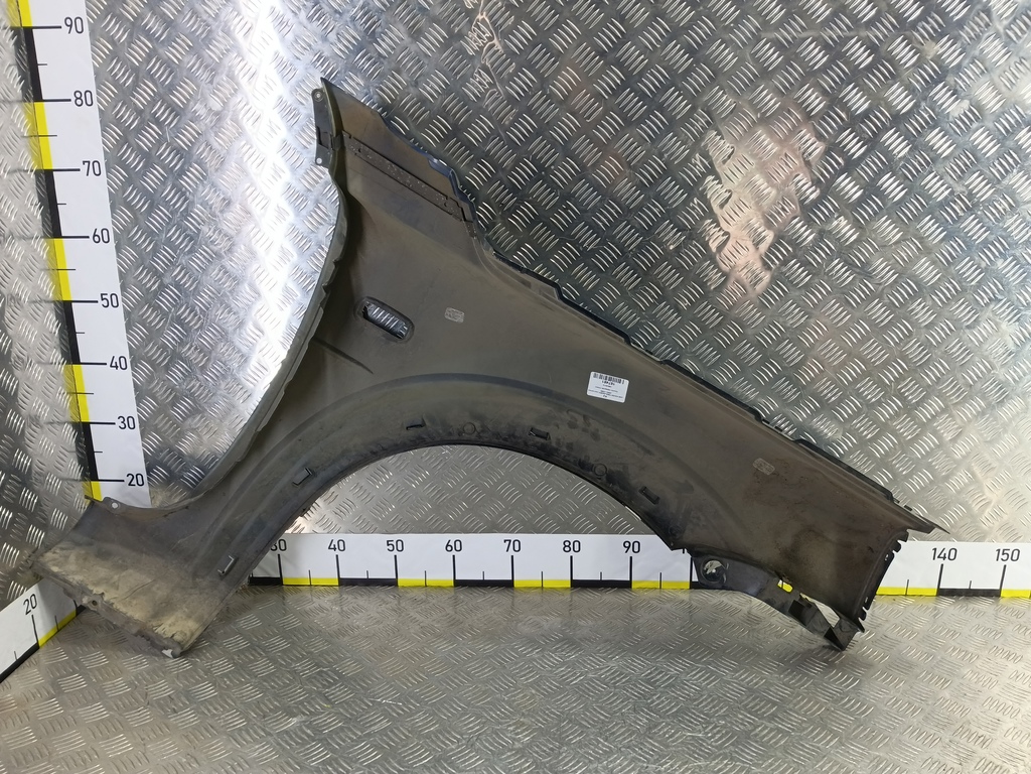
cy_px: 387
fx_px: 685
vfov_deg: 58.9
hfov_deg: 73.9
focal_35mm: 23
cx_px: 516
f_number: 1.6
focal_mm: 4.11
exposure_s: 1/50
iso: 159
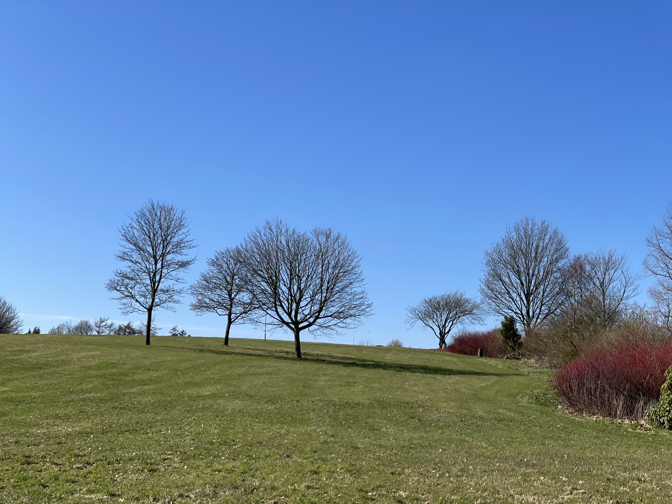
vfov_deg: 28.0
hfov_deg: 36.8
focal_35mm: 52
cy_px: 252
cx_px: 336
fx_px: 1009
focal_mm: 6
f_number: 2
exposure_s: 1/2083
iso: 32
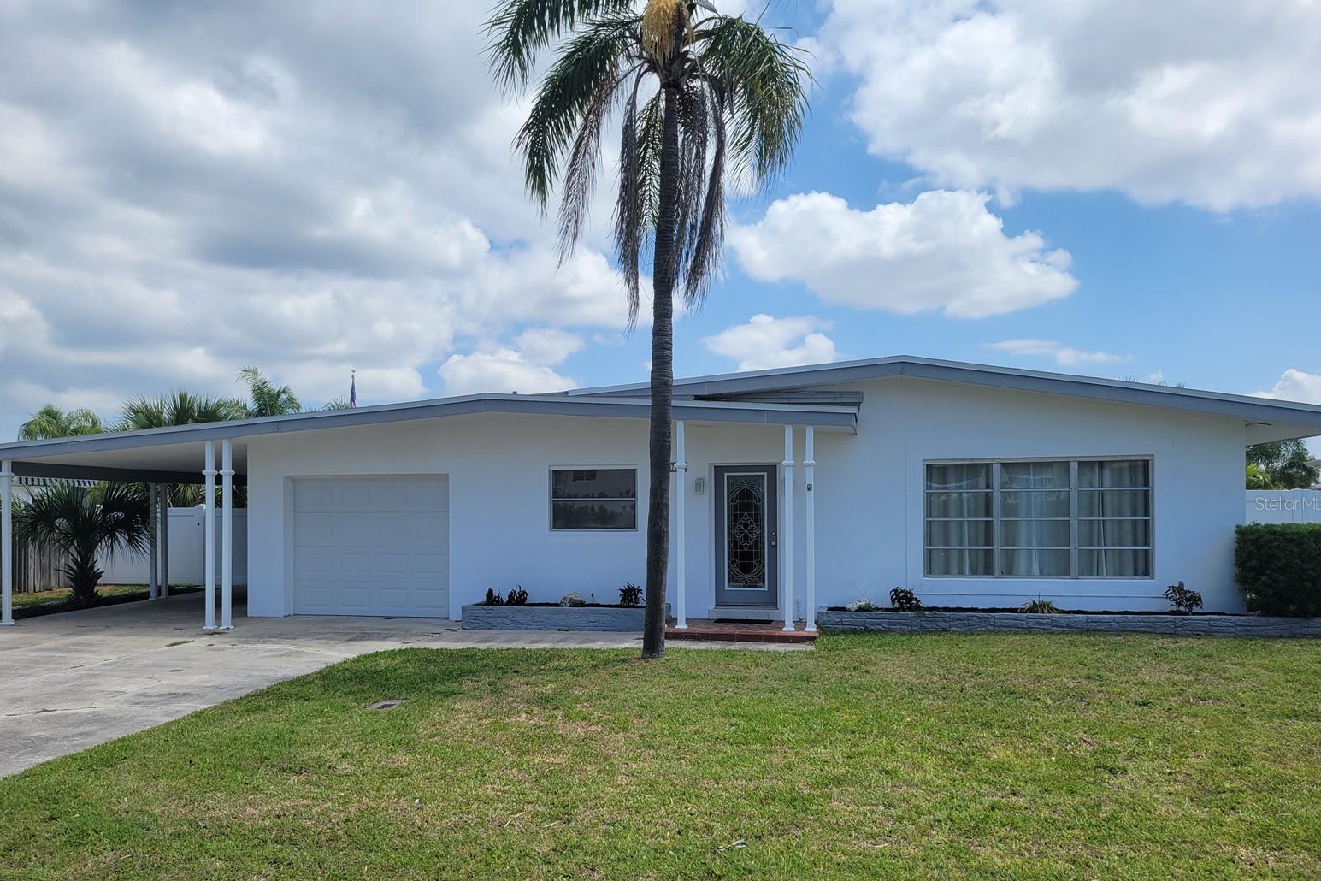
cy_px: 503
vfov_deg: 46.3
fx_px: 1027
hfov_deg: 65.5
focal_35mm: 28
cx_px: 652
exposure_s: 1/3255
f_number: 1.8
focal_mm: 5.4
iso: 40
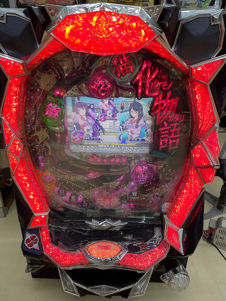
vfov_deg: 67.3
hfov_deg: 53.1
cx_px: 113
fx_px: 226
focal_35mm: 26
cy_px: 150
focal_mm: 4.2
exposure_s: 1/60
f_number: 1.6
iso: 64
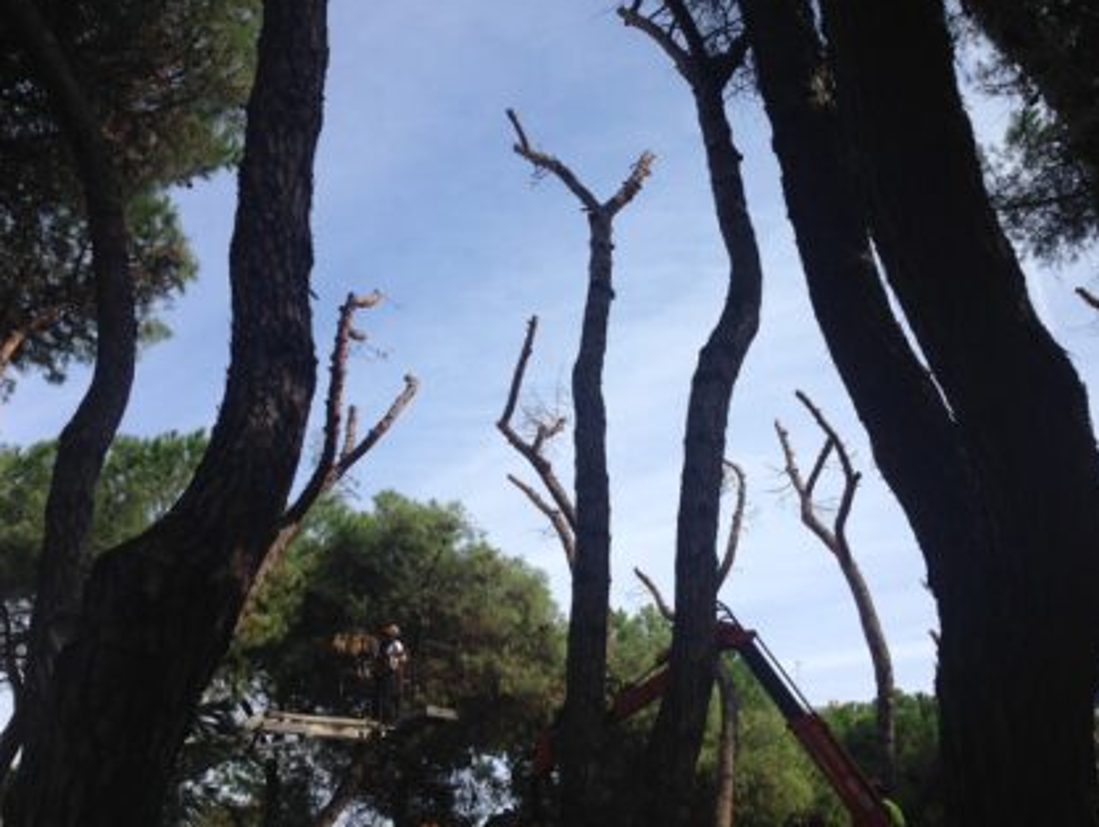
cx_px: 540
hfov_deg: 53.9
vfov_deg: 41.9
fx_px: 1081
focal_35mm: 34
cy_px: 410
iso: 50
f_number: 2.4
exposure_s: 1/1427
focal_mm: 4.12
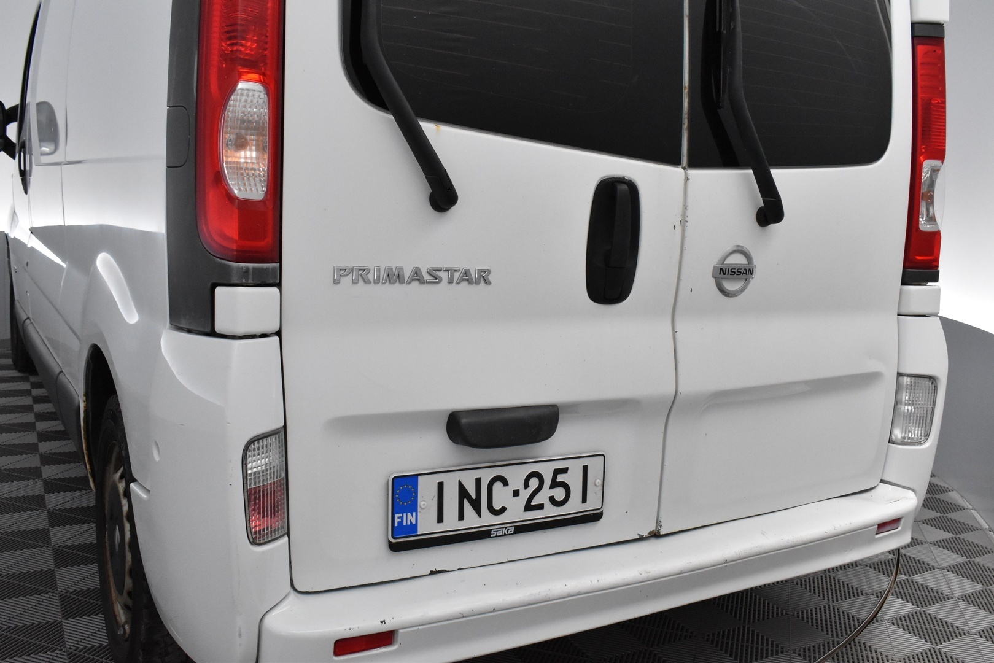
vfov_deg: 40.0
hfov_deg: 57.2
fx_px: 911
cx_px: 497
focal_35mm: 33
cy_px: 332
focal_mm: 22
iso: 3200
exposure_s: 1/200
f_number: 7.1
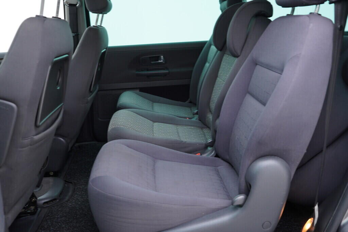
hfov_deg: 53.1
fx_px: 348
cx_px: 174
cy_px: 116
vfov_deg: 36.9
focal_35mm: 36
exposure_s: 1/40
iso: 200
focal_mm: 24
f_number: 2.8
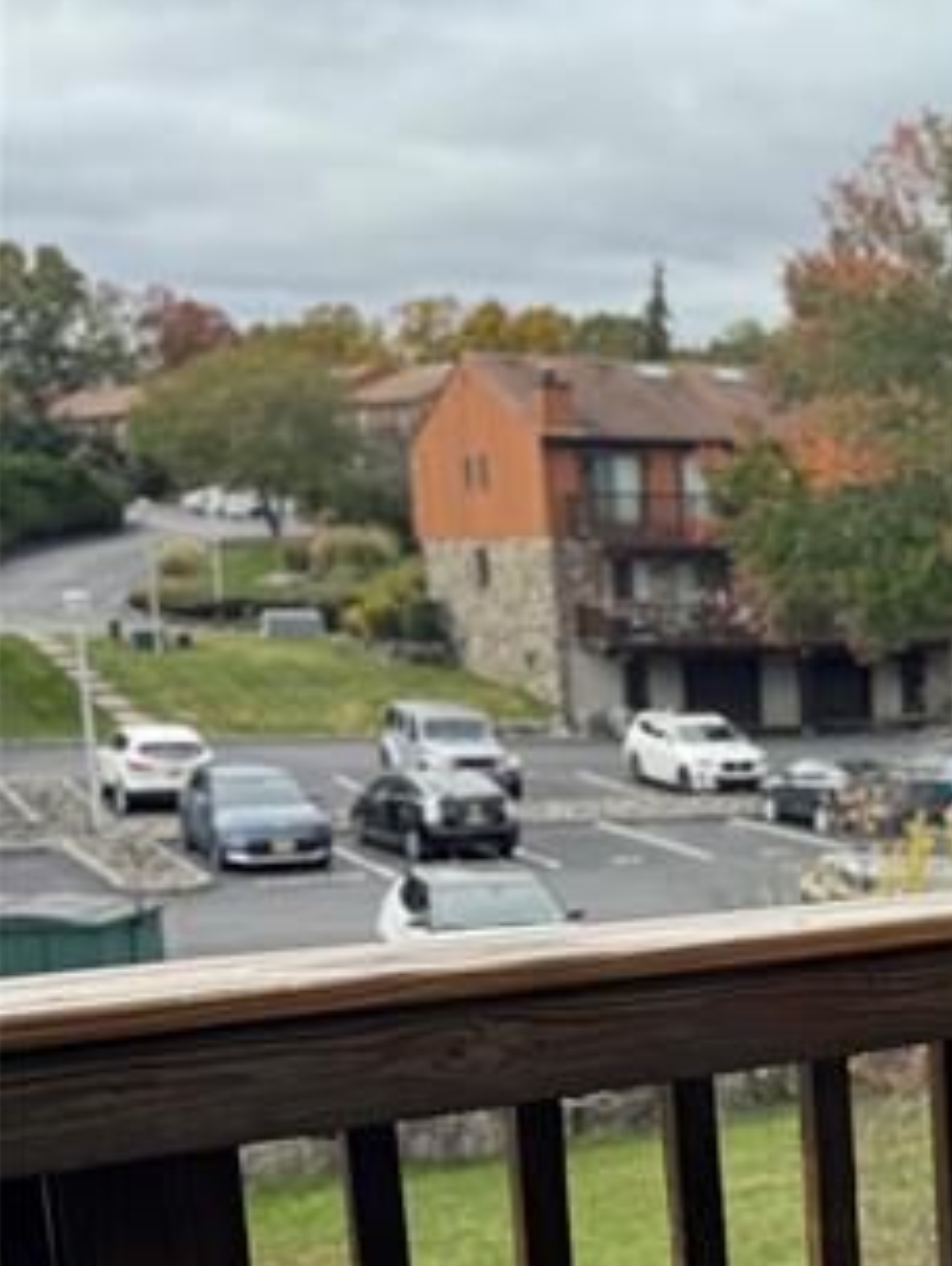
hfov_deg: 21.9
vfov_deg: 30.8
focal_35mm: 61
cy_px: 1040
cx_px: 1204
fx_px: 2234
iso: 80
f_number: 1.78
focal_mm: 6.76
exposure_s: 1/1678
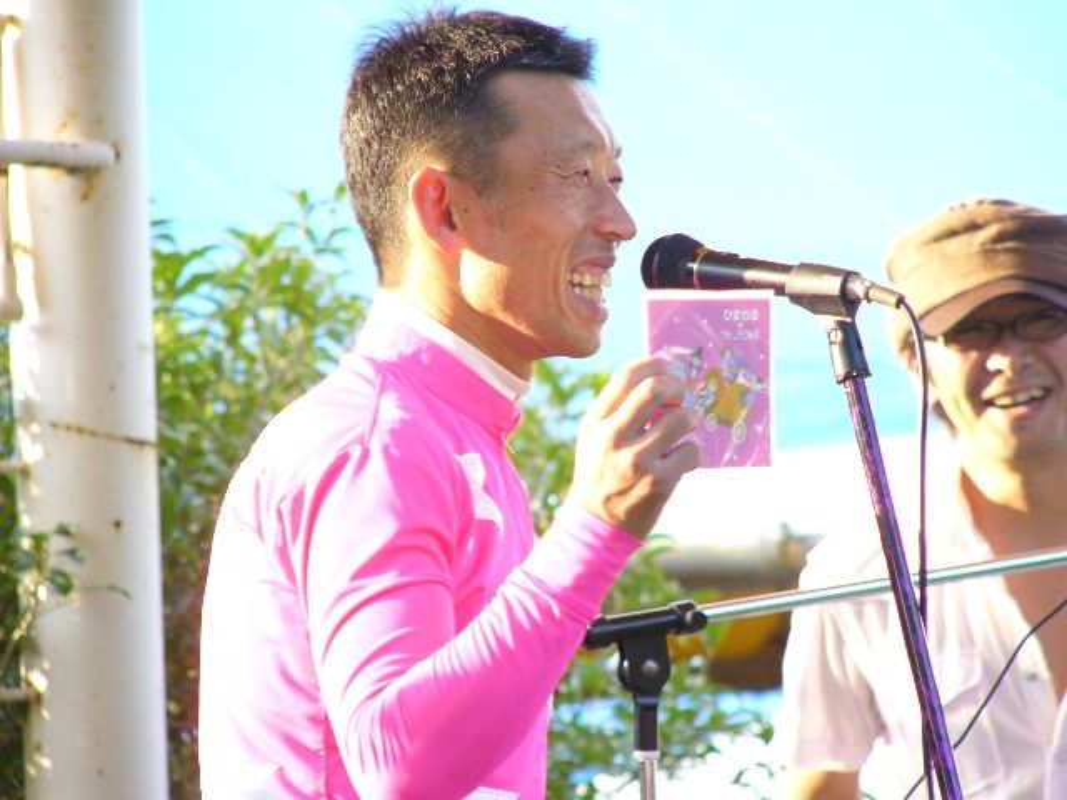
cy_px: 400
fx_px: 11127
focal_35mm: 361
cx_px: 534
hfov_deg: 5.5
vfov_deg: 4.1
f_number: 3.7
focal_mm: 60.1
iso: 50
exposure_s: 1/50
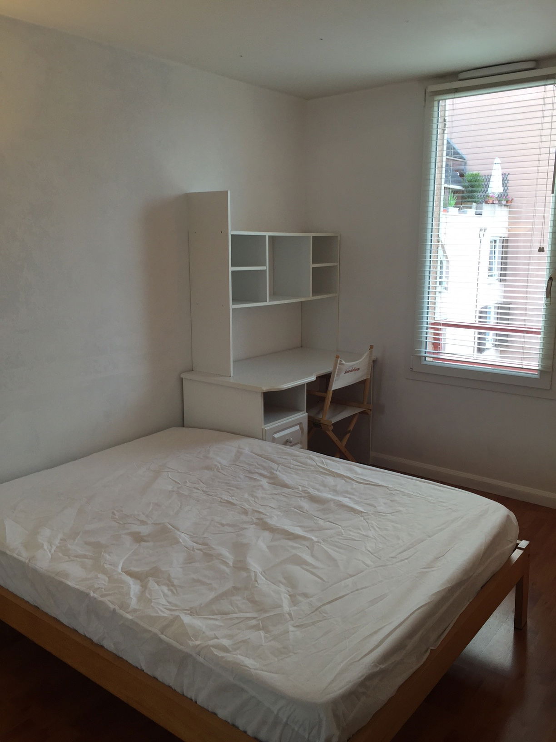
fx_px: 621
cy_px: 371
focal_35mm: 29
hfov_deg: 48.2
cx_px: 278
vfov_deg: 61.7
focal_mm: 4.15
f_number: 2.2
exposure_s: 1/50
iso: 40
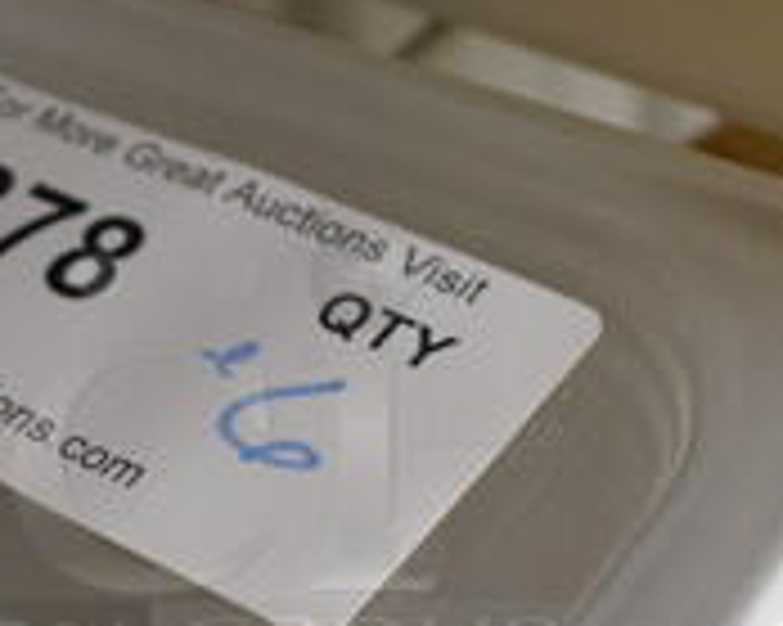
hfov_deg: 21.1
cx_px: 99
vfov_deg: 17.2
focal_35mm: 89
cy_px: 459
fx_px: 2061
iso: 1250
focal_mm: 18
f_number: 4
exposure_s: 1/60
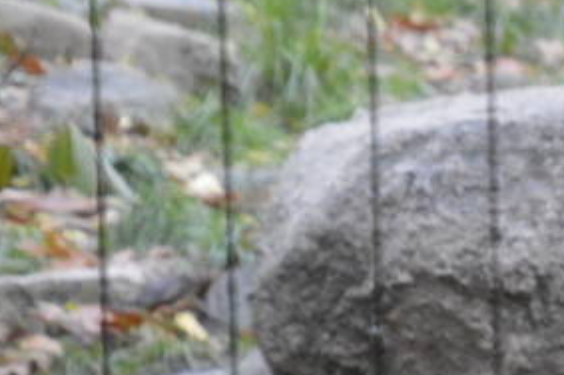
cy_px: 732
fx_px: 4645
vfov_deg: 4.6
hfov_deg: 6.6
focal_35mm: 297
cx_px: 1389
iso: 3200
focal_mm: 35
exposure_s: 1/320
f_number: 4.5
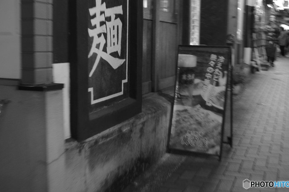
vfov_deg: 29.2
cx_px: 146
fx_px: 369
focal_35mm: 46
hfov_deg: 42.8
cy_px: 94
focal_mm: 30
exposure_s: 1/25
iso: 800
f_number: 4
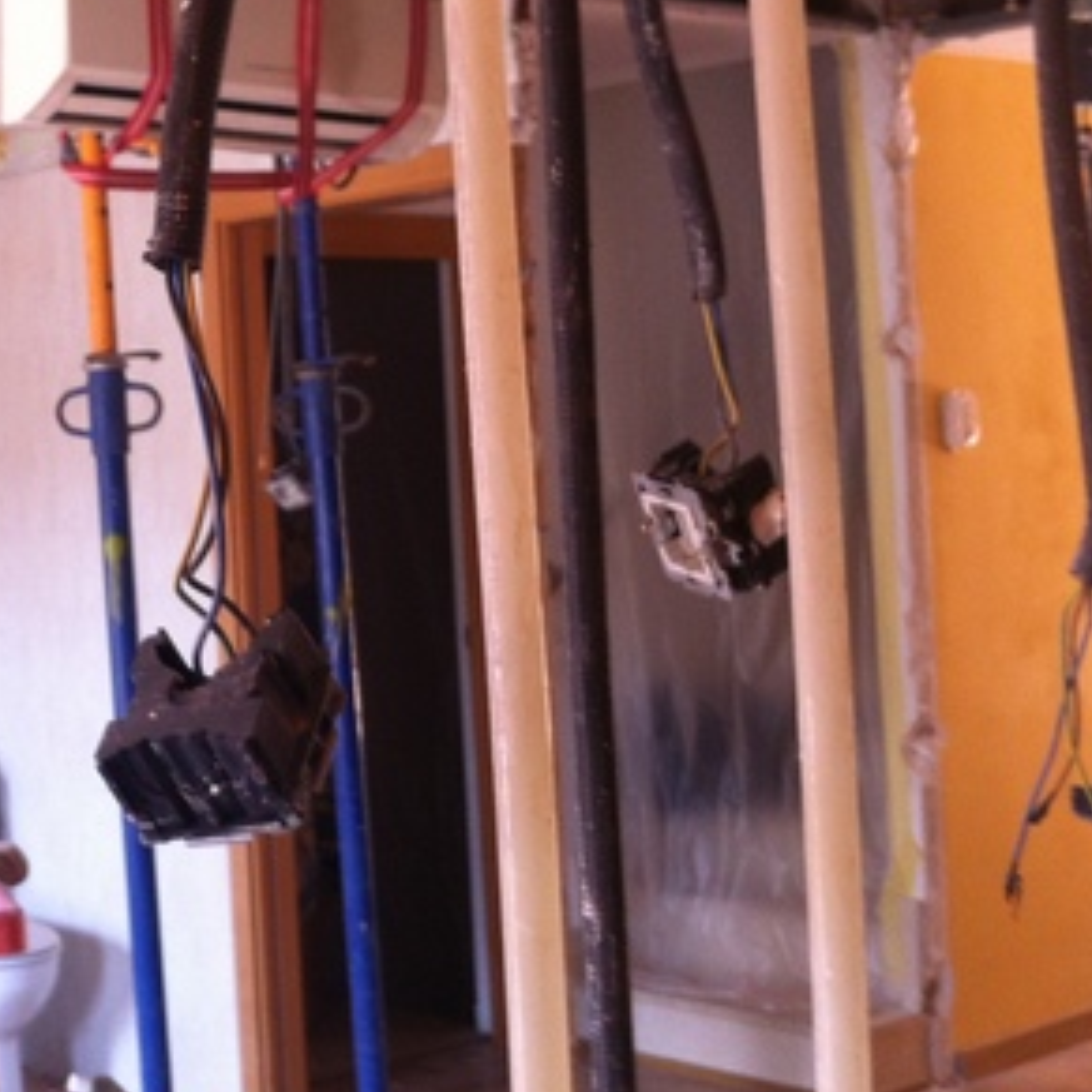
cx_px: -23
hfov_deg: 24.1
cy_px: 353
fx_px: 2427
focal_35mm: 68
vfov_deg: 25.2
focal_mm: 3.85
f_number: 2.8
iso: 80
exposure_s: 1/15
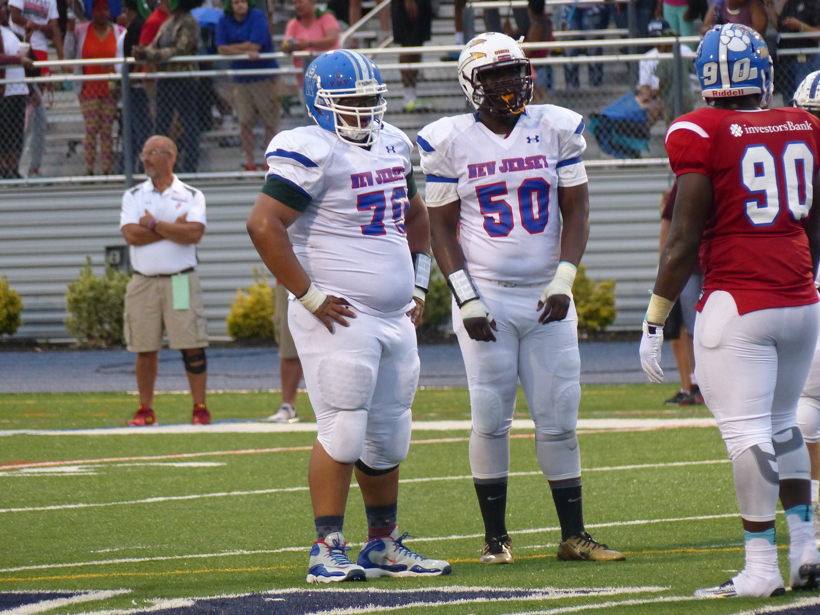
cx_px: 410
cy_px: 308
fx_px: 10707
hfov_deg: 4.4
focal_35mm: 452
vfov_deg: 3.3
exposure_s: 1/125
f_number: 2.8
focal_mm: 81.3
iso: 400
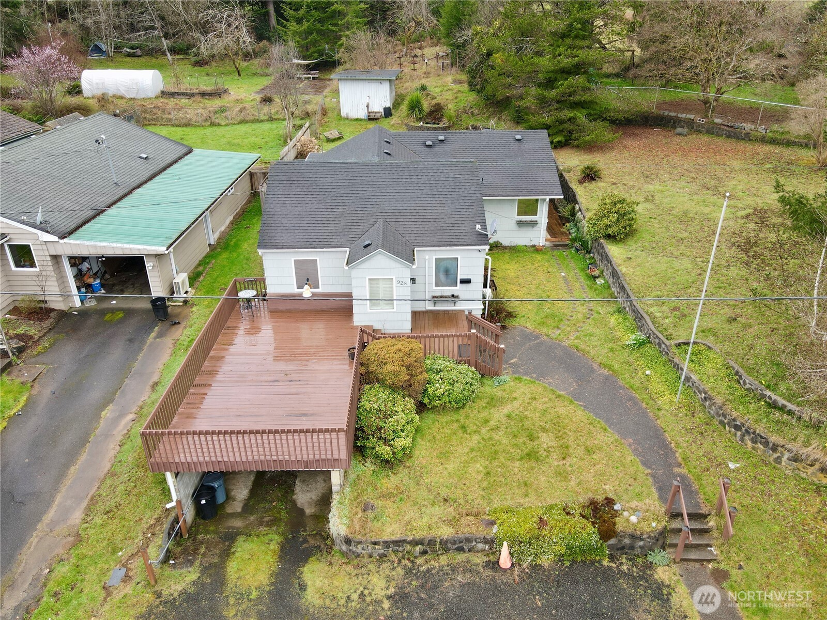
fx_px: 573
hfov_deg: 71.6
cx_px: 414
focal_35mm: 24
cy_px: 310
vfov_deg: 56.8
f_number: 2.8
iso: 100
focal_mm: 4.5
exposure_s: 1/60
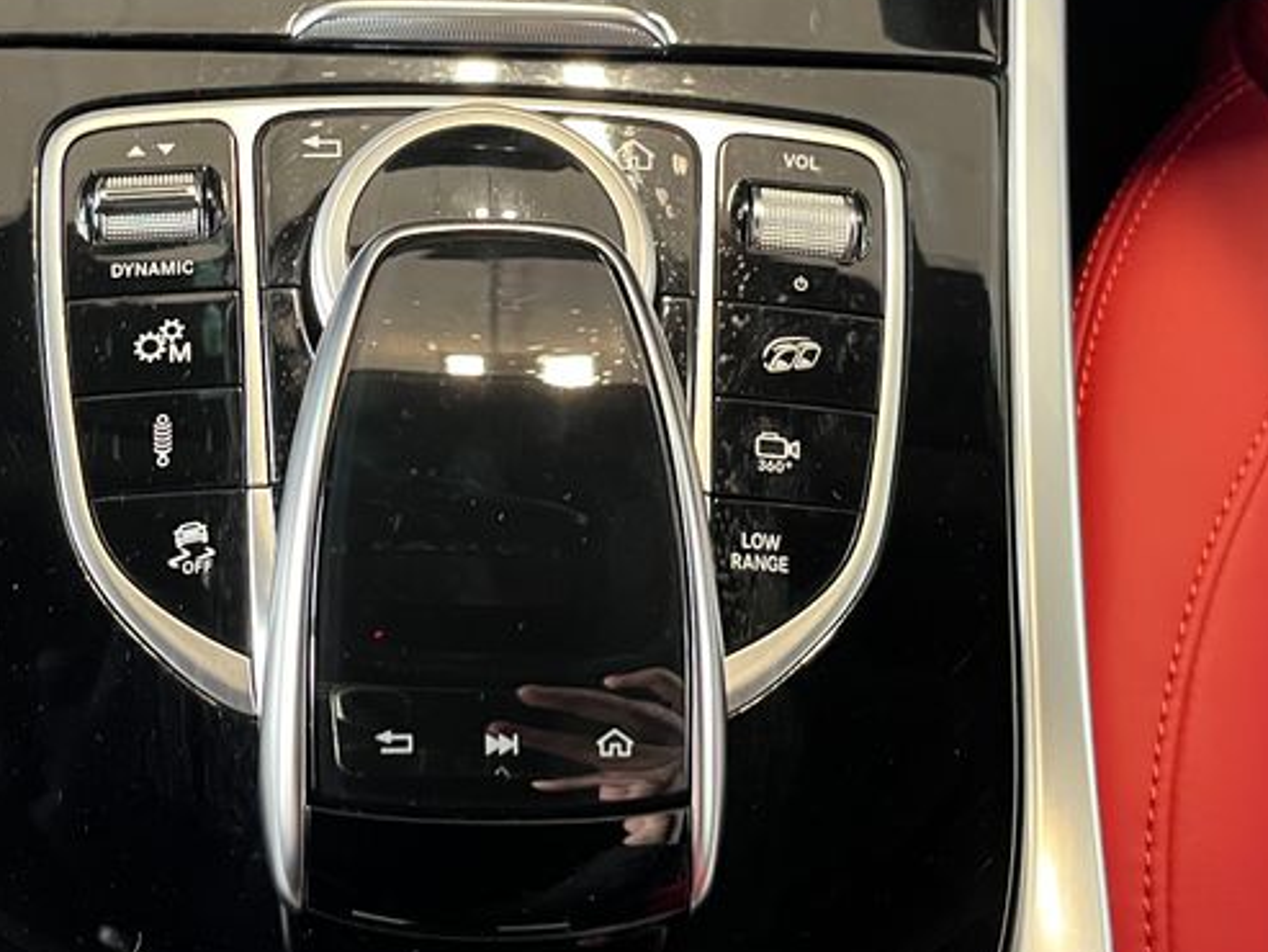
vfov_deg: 26.8
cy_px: 291
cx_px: 481
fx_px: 1979
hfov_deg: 35.4
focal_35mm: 54
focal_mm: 5.1
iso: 500
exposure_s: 1/48
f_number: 1.6
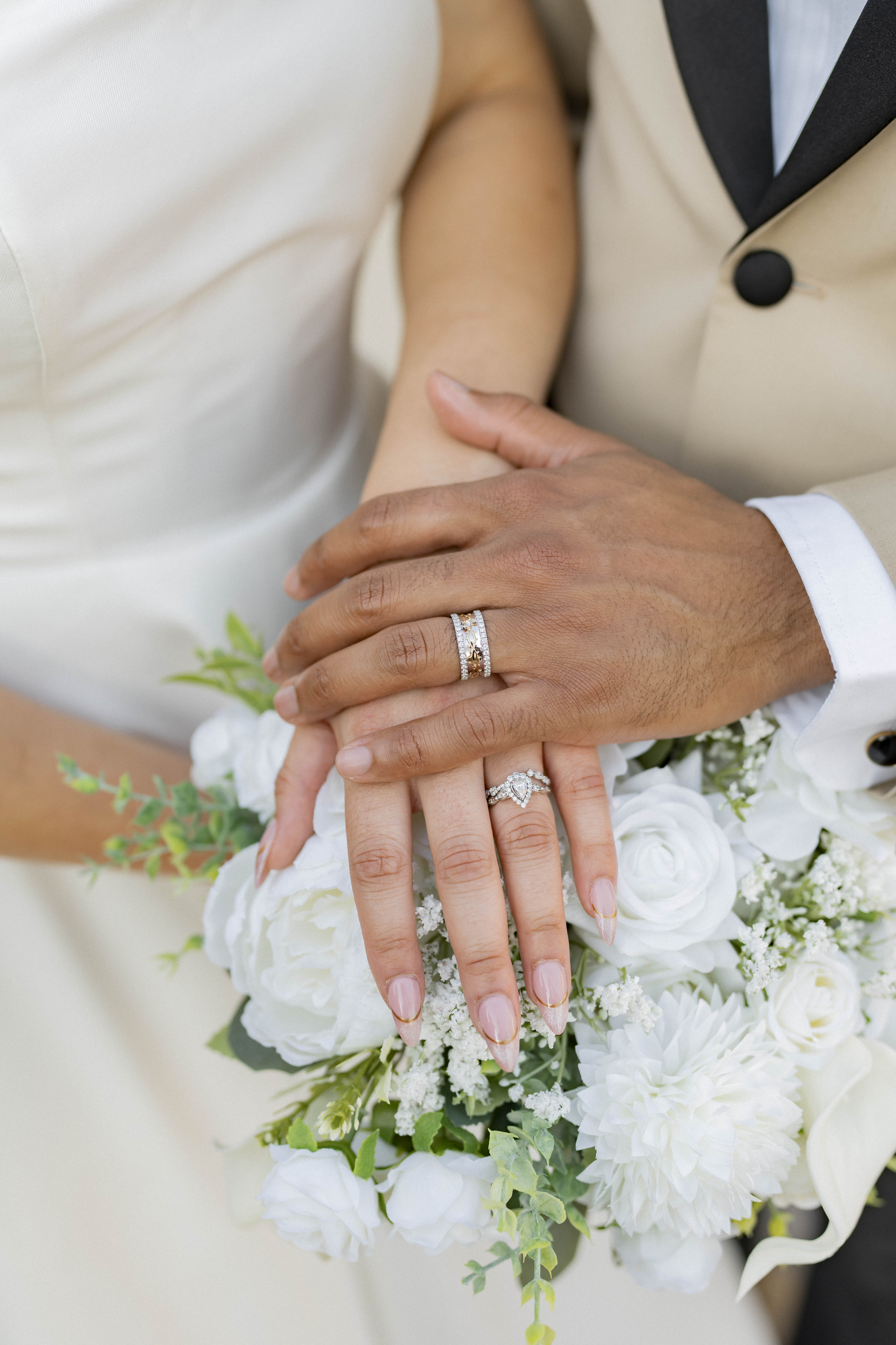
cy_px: 672
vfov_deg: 54.4
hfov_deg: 37.9
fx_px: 1307
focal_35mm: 35
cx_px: 448
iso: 100
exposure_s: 1/320
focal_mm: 35
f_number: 2.2
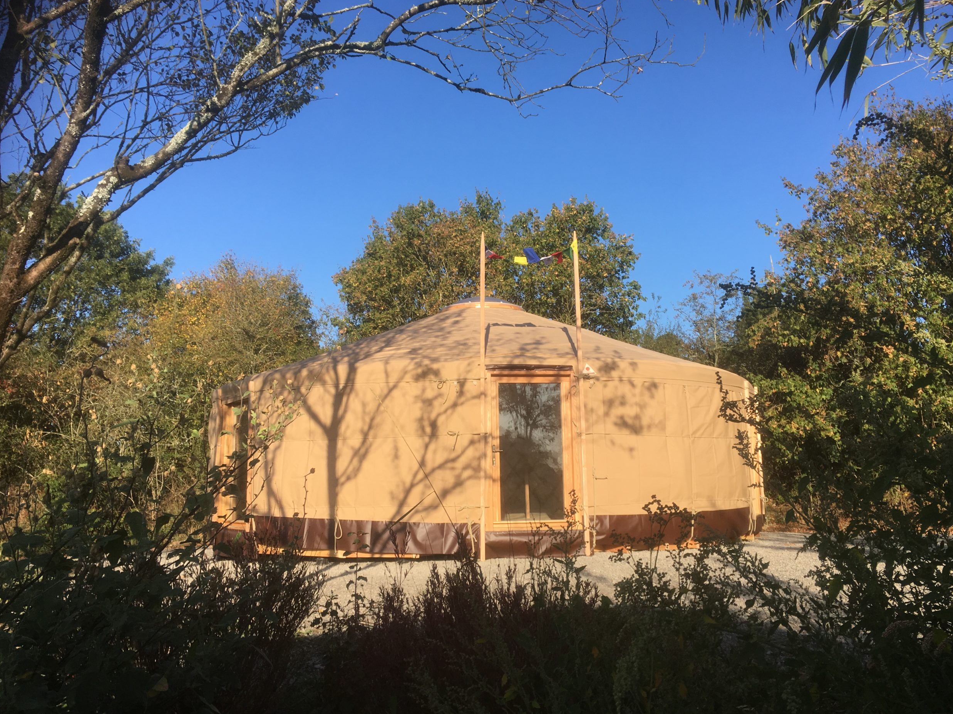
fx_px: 826
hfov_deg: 60.0
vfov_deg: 46.8
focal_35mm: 30
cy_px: 346
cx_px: 487
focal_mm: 4.15
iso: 25
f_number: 2.2
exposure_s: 1/999
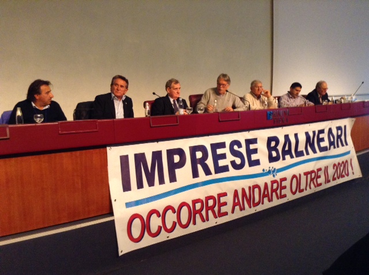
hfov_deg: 55.4
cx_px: 184
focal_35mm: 33
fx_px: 351
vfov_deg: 42.8
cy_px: 138
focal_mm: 3.3
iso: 250
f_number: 2.4
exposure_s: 1/15
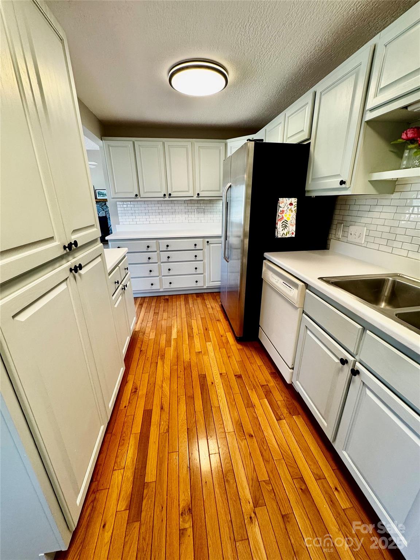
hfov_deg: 85.7
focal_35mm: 14
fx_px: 226
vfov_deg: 102.1
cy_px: 280
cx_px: 210
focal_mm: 2.22
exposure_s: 1/120
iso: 160
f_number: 2.2
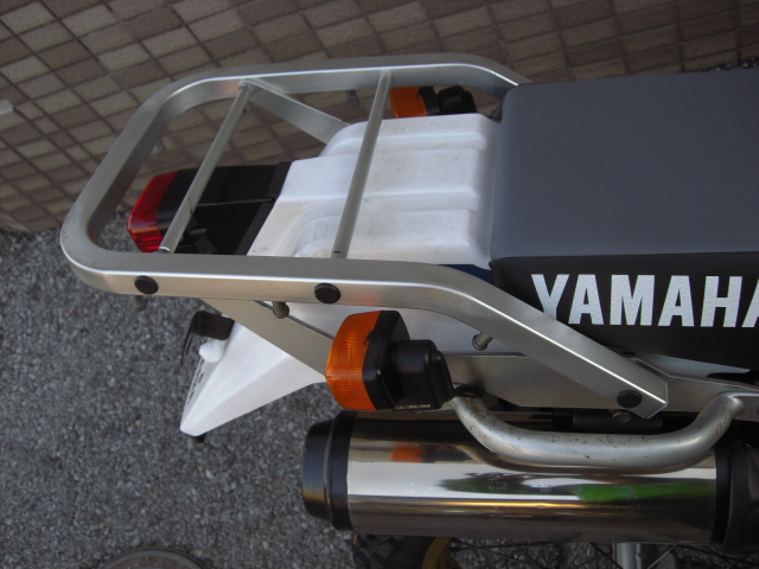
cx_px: 380
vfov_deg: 37.7
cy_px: 284
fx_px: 833
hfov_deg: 49.0
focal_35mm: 38
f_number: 2.7
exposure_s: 1/80
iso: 64
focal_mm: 6.2
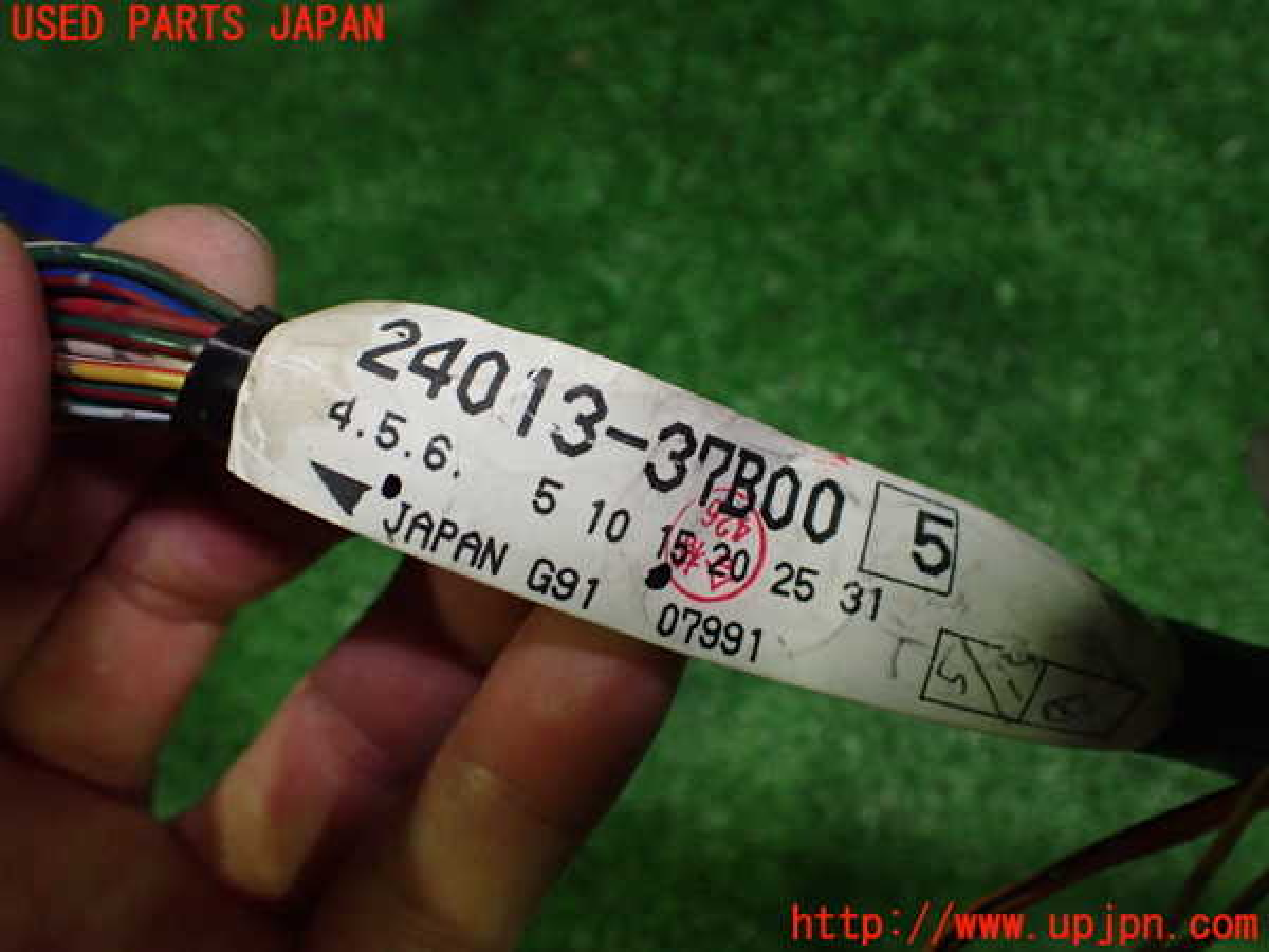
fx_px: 1100
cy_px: 476
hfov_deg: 60.0
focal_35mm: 30
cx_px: 634
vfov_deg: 46.8
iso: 800
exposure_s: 1/125
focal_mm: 5.4
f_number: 2.3
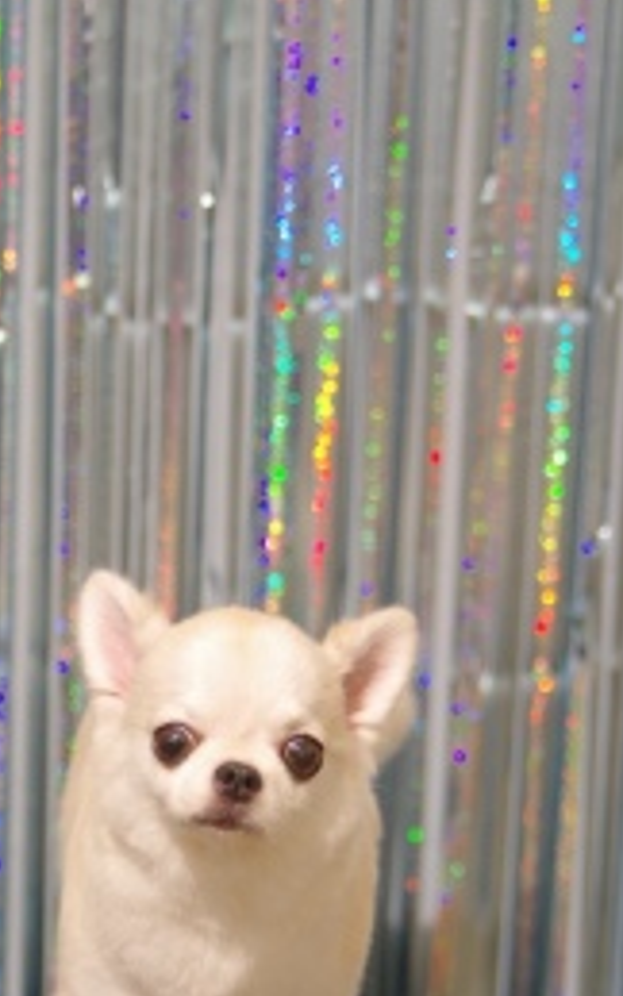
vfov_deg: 17.6
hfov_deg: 11.1
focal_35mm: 118
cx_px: 235
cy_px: 742
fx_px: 3204
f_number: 2.8
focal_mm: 50
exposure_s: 1/125
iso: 320
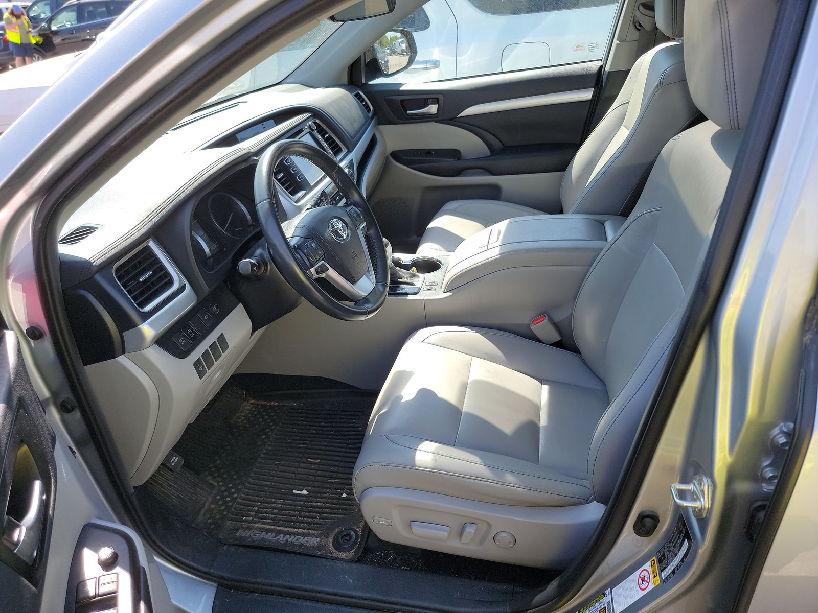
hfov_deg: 71.6
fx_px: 567
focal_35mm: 24
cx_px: 409
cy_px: 306
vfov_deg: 56.8
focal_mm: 6.7
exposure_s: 1/177
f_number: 1.8
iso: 50
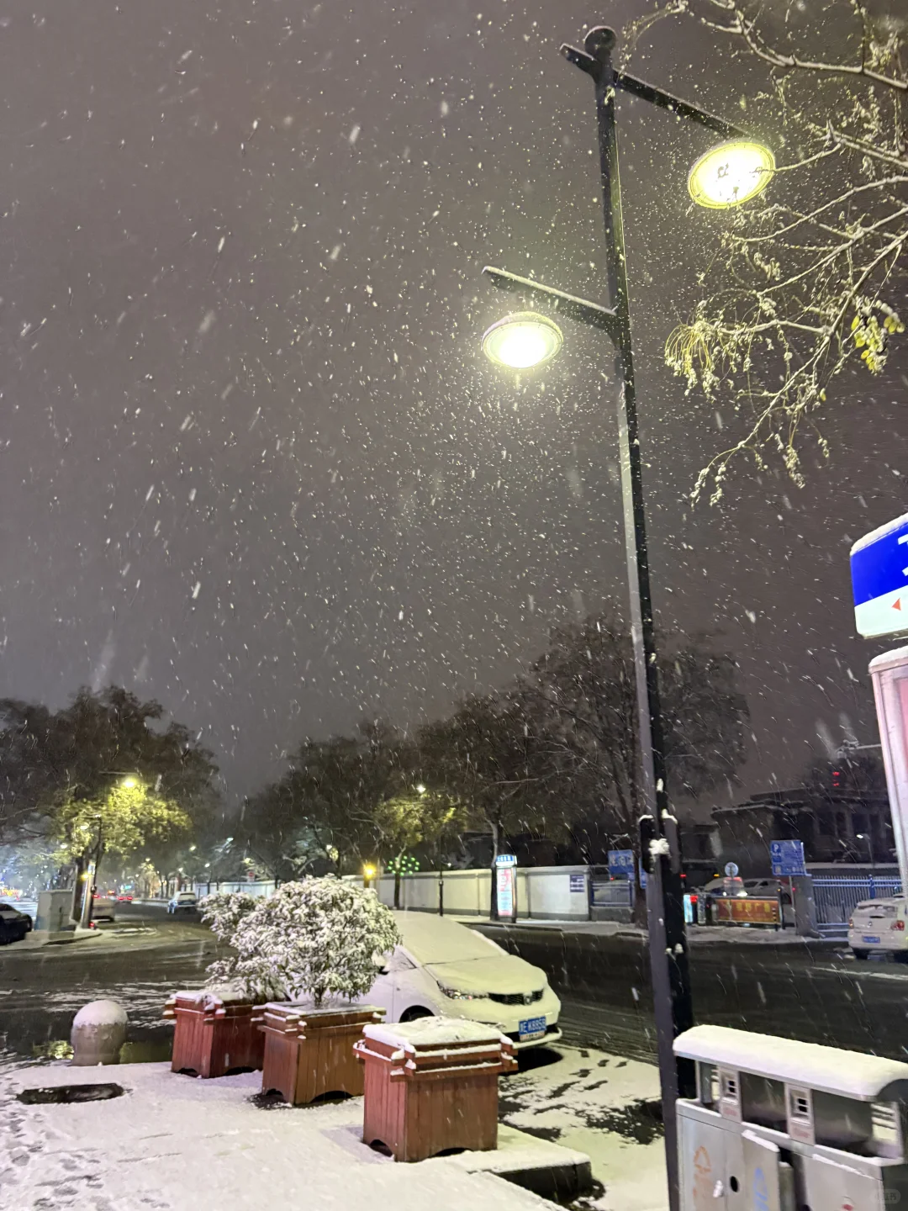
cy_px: 606
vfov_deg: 67.3
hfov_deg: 53.1
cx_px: 454
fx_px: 909
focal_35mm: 26
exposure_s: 1/33
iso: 500
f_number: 1.6
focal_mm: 5.96
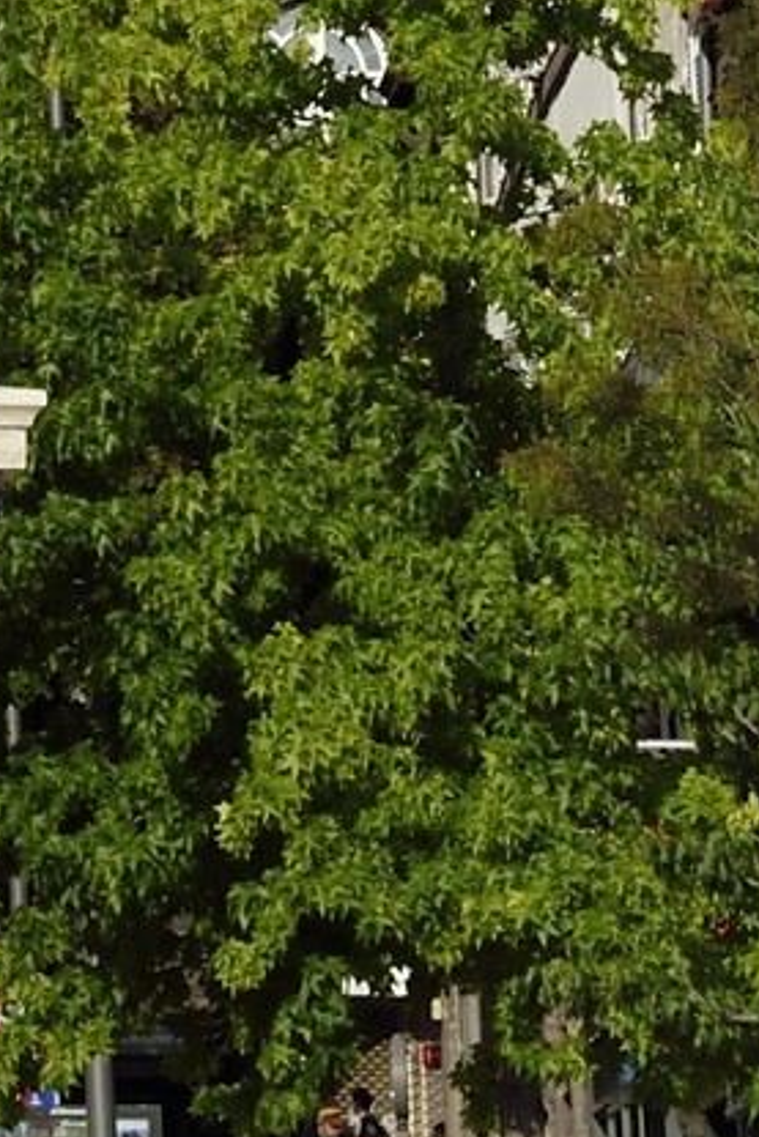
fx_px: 12796
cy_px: -1942
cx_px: -1137
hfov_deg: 3.4
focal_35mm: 405
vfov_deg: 4.9
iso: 200
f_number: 14
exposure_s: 1/250
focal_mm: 70
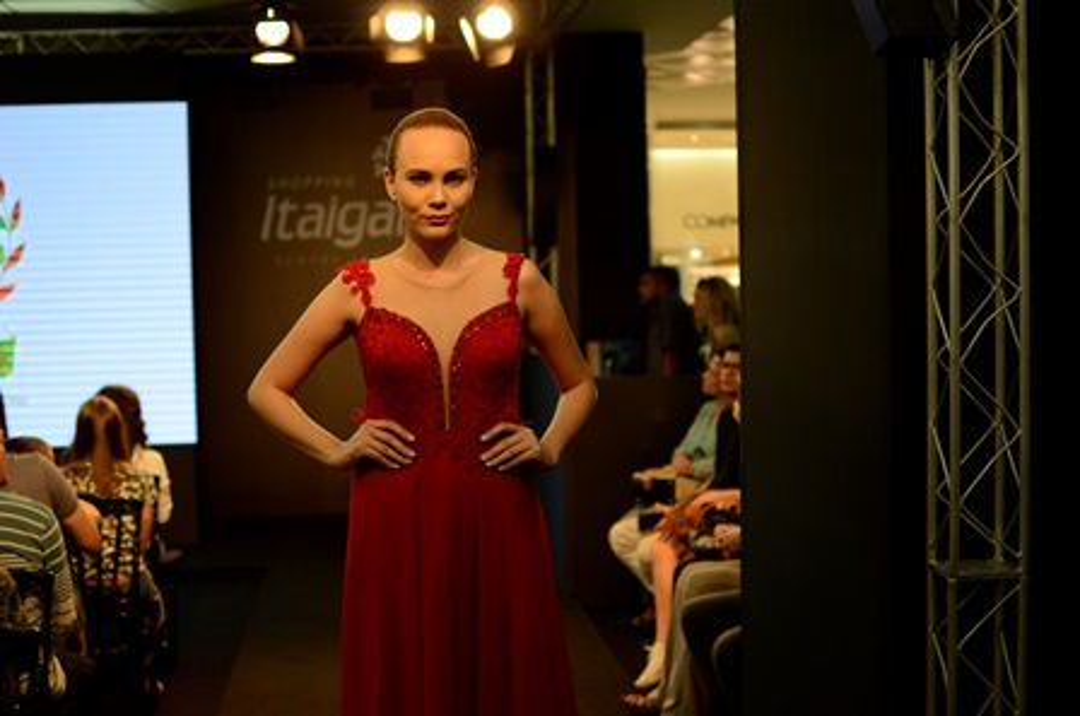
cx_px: 540
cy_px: 358
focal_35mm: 52
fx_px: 1572
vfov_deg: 25.7
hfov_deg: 37.9
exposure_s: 1/500
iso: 800
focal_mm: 35
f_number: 1.8
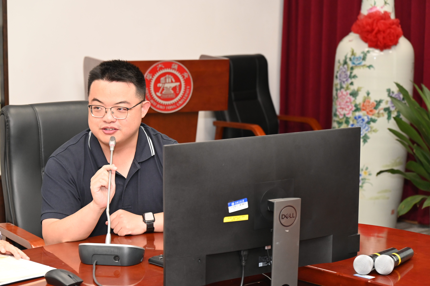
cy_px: 143
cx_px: 215
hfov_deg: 24.2
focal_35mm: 84
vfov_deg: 16.2
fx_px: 1003
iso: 2800
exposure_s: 1/200
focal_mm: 84
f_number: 6.3
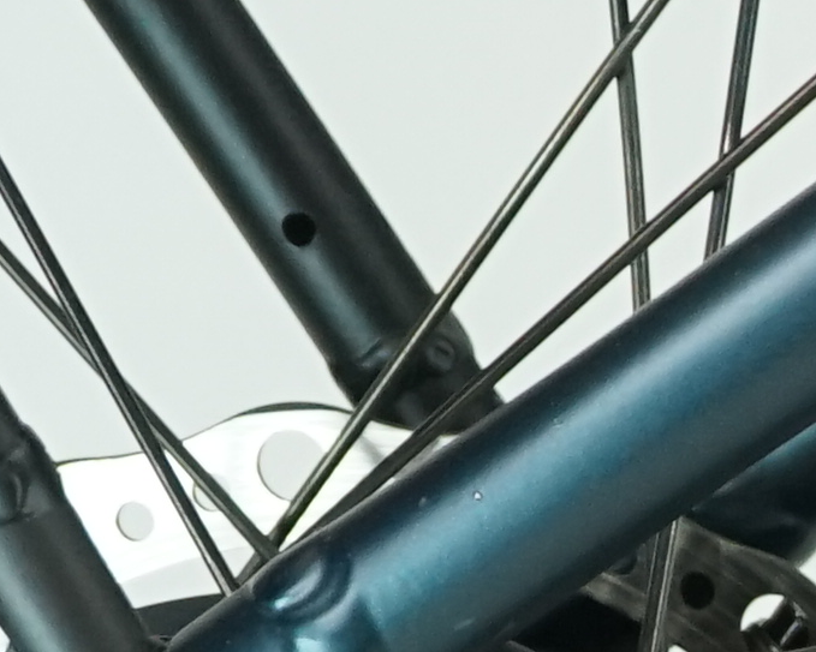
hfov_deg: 4.1
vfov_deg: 3.4
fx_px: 10818
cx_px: 3037
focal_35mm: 448
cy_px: 1459
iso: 1600
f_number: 5.6
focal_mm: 54
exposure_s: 1/200
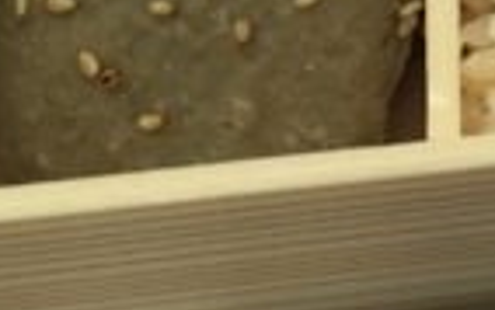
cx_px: 802
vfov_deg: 7.1
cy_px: -446
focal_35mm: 173
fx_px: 2336
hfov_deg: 11.5
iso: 25
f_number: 2.2
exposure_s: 1/60
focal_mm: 4.15
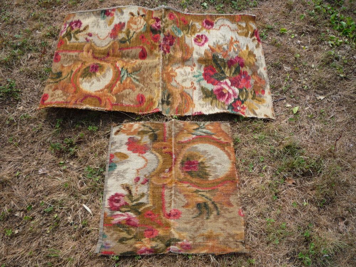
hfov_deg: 60.0
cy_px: 134
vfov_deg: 46.8
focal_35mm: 30
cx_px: 178
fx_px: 309
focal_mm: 5.2
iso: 100
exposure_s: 1/125
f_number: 4
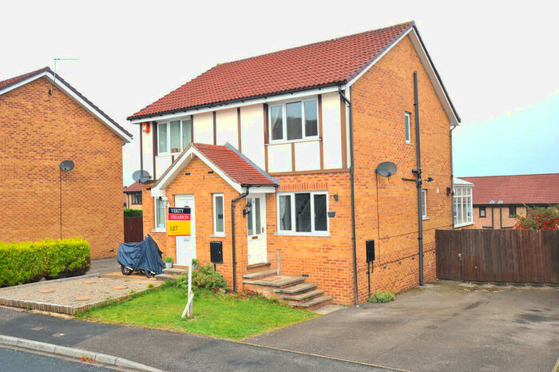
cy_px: 186
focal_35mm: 35
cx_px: 280
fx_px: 543
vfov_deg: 37.8
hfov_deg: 54.5
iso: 400
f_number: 8
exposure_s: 1/125
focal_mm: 35
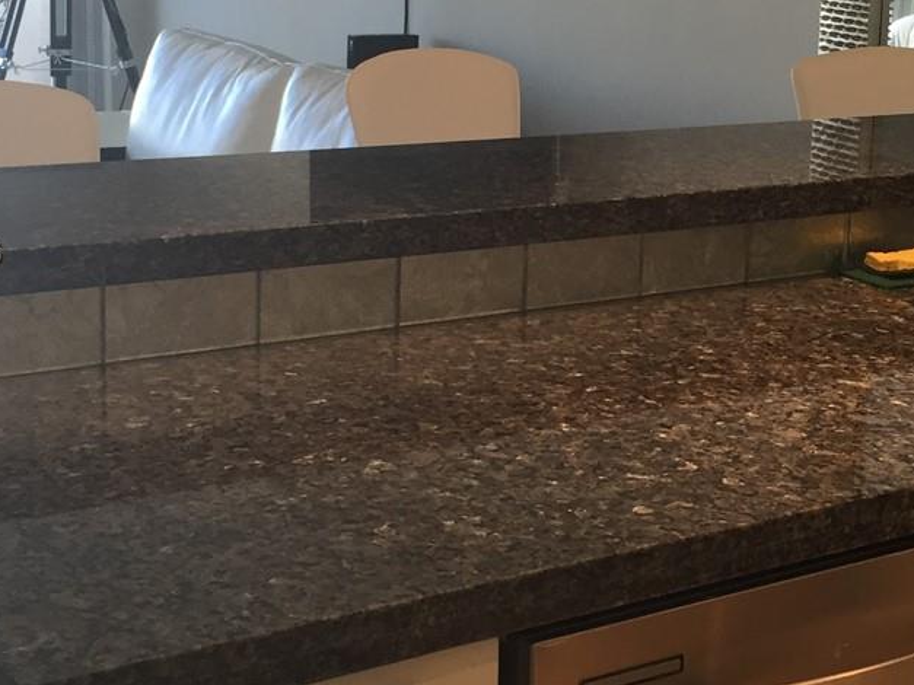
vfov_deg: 19.9
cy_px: 255
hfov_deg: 25.9
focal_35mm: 74
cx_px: 714
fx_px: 1954
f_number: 2.2
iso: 32
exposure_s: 1/40
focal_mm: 4.15
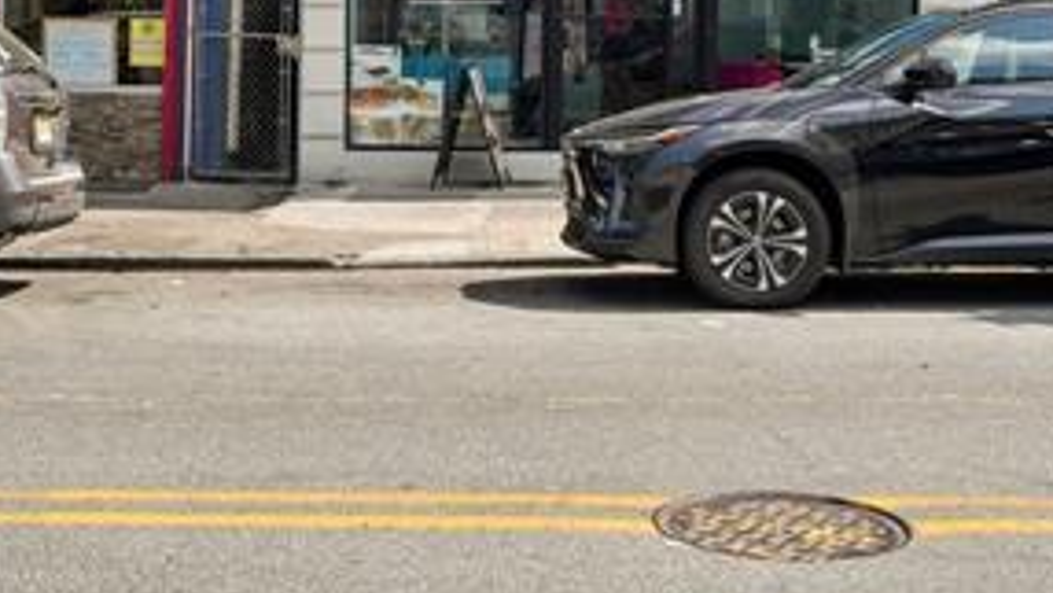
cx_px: 368
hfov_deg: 34.6
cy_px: 33
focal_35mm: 60
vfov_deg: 19.6
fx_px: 1676
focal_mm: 16
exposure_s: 1/320
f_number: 8
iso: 400
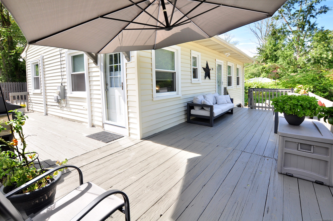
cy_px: 110
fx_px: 139
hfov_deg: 100.5
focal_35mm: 15
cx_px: 166
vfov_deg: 77.2
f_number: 7.1
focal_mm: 10
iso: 200
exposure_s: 1/80
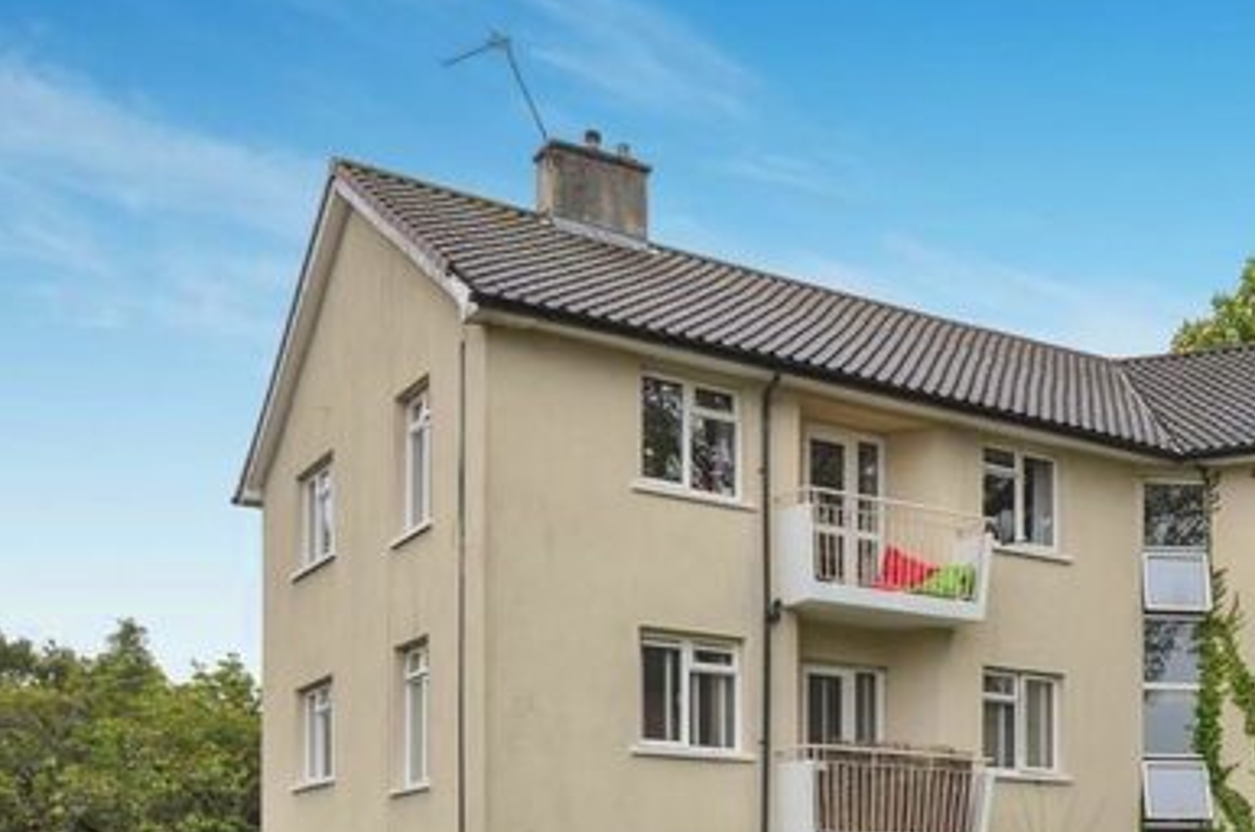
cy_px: 694
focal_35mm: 49
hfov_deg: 37.8
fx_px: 1705
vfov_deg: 26.8
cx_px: 1125
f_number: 8
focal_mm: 18
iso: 200
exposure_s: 1/250
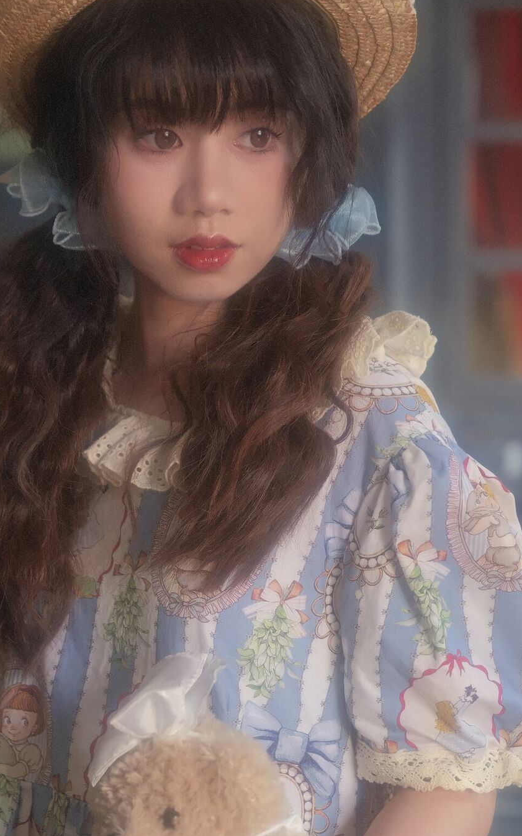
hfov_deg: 13.2
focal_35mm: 99
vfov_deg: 21.0
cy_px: 452
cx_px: 264
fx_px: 2254
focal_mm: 55
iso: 640
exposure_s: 1/60
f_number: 2.8
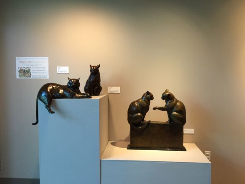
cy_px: 92
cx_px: 122
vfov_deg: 48.2
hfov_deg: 61.7
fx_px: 205
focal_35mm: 29
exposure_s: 1/30
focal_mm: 4.15
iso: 100
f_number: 2.2
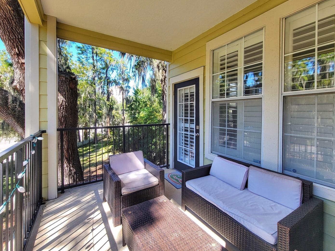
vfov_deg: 81.5
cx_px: 170
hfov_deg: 98.2
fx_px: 145
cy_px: 139
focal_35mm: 15
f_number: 2.2
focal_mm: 2.2
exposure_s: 1/252
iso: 50
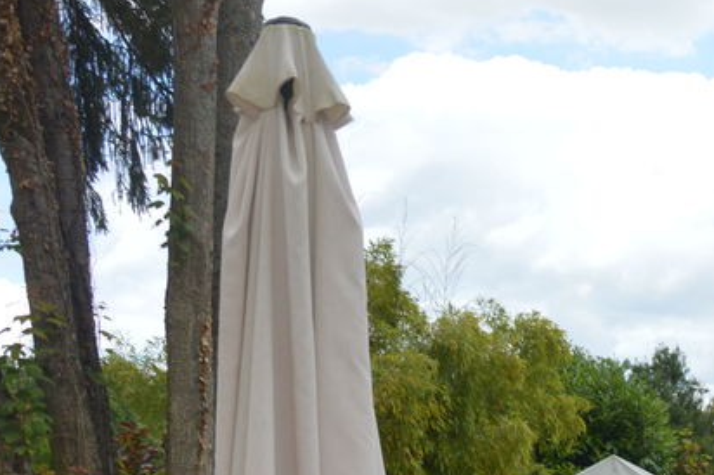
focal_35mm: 104
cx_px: 1081
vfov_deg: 12.4
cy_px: 775
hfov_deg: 17.6
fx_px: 2054
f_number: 7.1
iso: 100
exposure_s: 1/200
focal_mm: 21
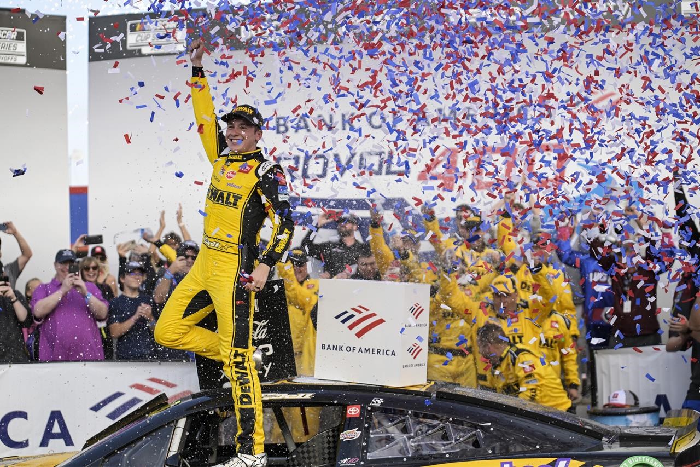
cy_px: 234
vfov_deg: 19.5
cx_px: 350
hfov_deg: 28.8
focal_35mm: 70
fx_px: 1361
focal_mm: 70
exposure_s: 1/2500
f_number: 2.8
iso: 640
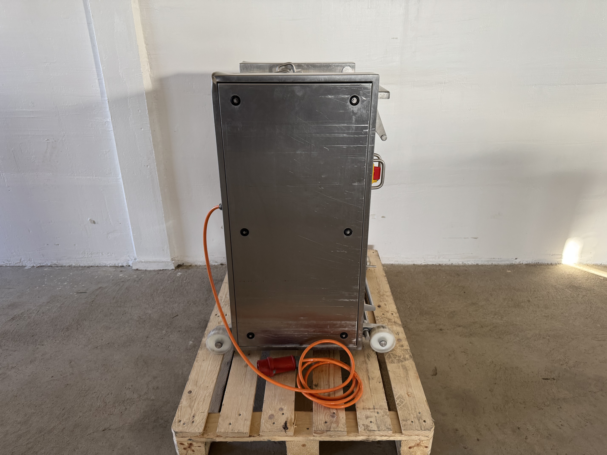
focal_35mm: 24
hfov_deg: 71.6
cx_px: 304
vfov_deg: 56.8
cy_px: 228
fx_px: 421
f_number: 1.78
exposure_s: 1/100
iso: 160
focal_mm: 6.76
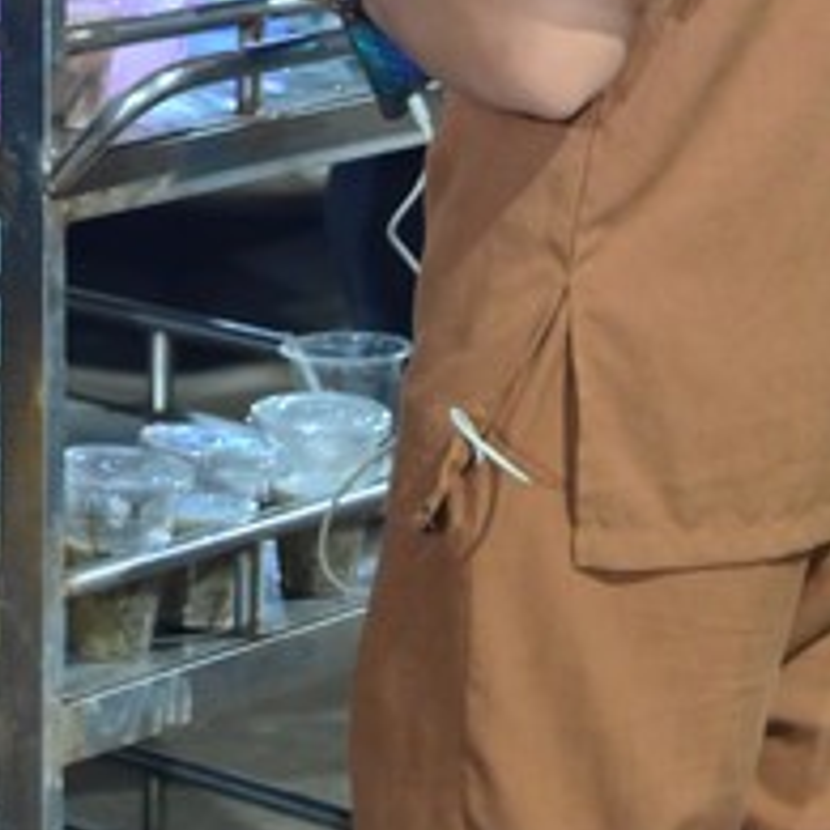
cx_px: 53
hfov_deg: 9.9
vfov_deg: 9.6
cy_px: -472
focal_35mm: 176
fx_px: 4774
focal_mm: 62
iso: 2000
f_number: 4
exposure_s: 1/60
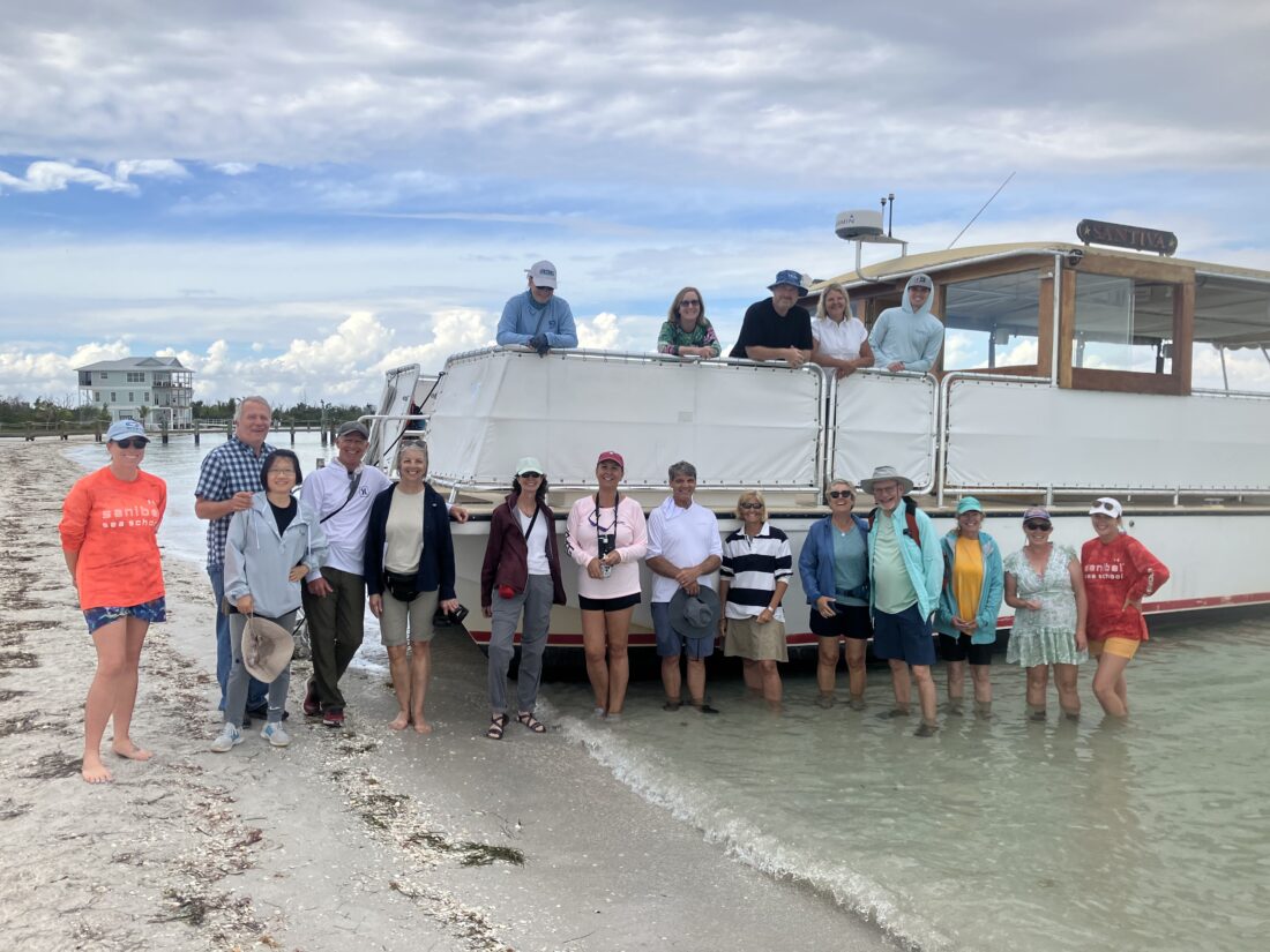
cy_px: 476
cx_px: 635
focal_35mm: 28
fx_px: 1027
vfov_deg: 49.7
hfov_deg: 63.4
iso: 32
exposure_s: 1/1453
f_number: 1.8
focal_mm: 3.99
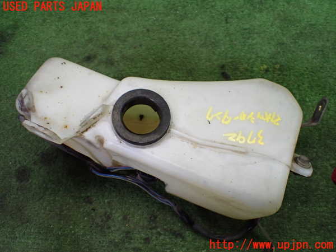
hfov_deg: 60.0
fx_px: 291
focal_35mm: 30
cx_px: 168
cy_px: 126
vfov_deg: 46.8
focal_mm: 5.4
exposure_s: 1/125
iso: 500
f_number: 2.3
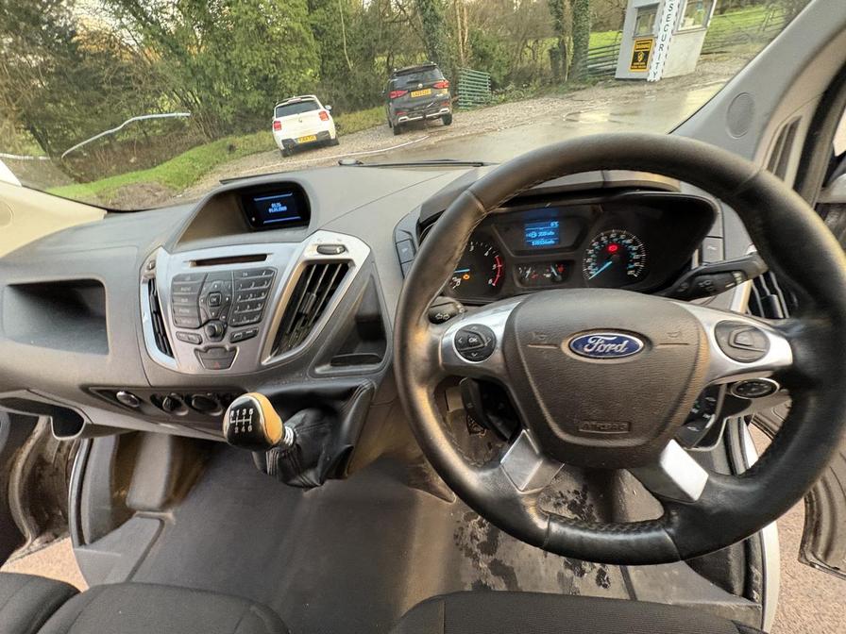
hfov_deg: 102.1
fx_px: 342
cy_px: 317
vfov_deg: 85.7
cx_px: 423
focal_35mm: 14
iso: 500
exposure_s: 1/60
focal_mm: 2.22
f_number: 2.2
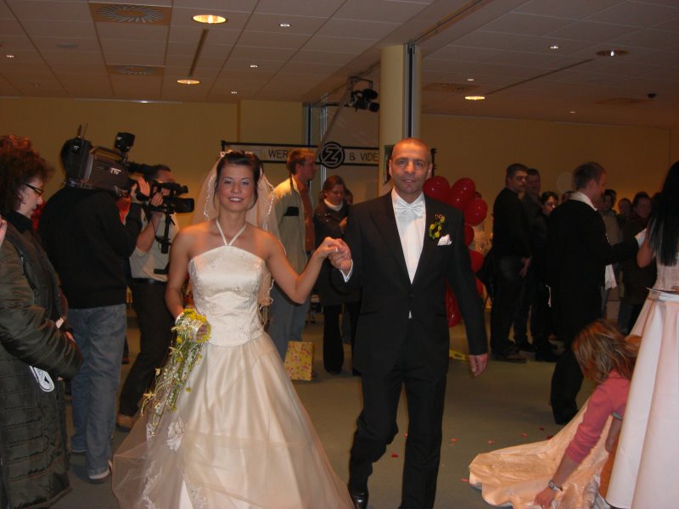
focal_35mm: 38
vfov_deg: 37.7
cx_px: 340
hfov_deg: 49.0
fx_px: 745
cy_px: 254
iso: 200
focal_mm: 7.9
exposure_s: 1/60
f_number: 2.8
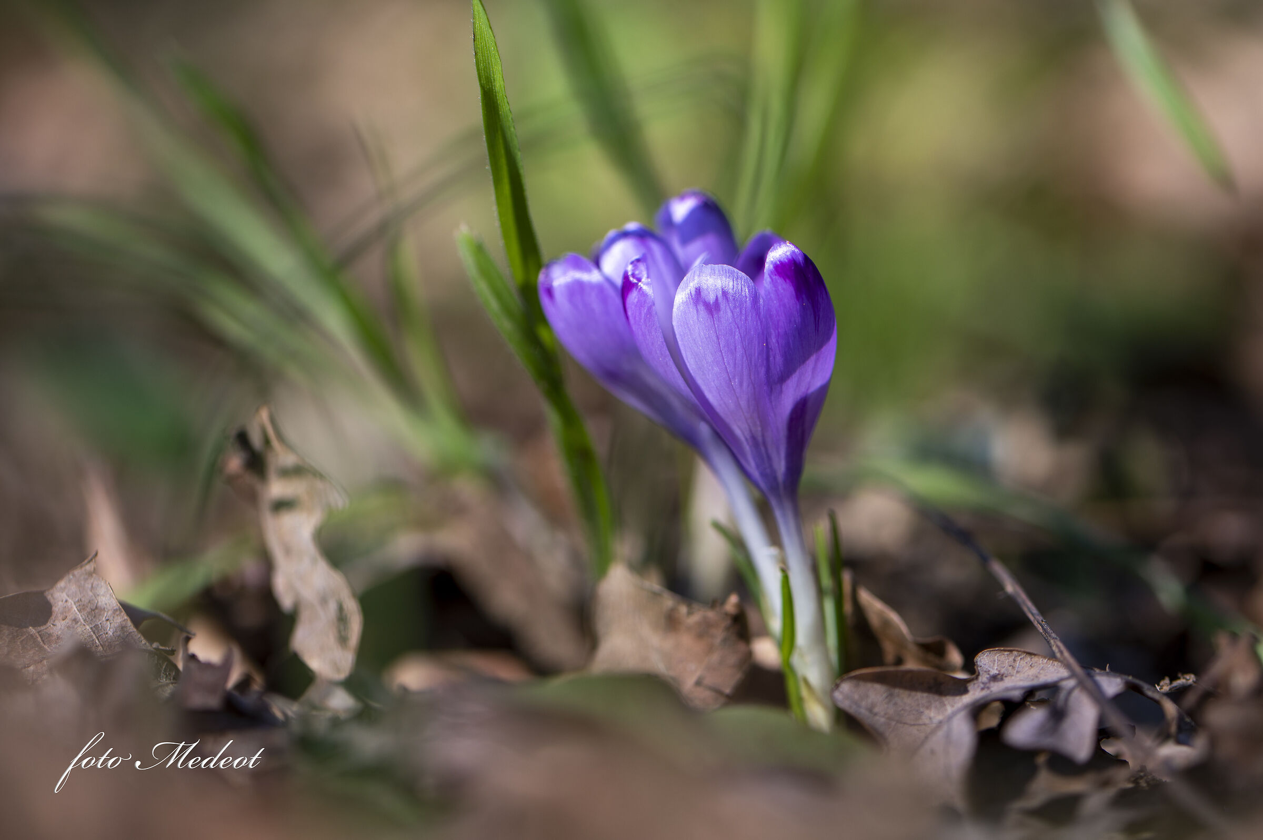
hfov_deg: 19.5
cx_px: 632
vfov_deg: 13.0
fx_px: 3681
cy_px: 420
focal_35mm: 105
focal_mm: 105
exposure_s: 1/500
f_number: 5.6
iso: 100
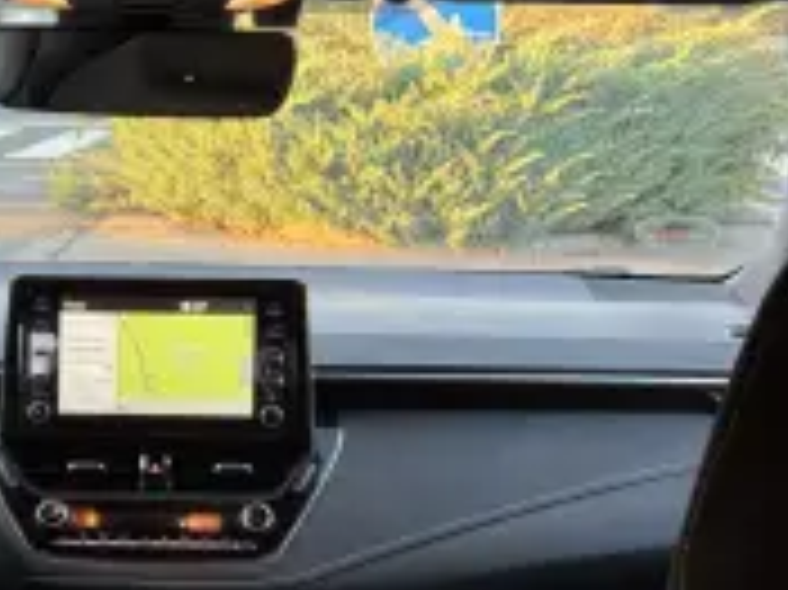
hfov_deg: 19.4
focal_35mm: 99
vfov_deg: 14.8
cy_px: 459
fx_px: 2252
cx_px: 59
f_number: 1.78
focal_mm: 6.76
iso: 80
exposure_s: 1/121
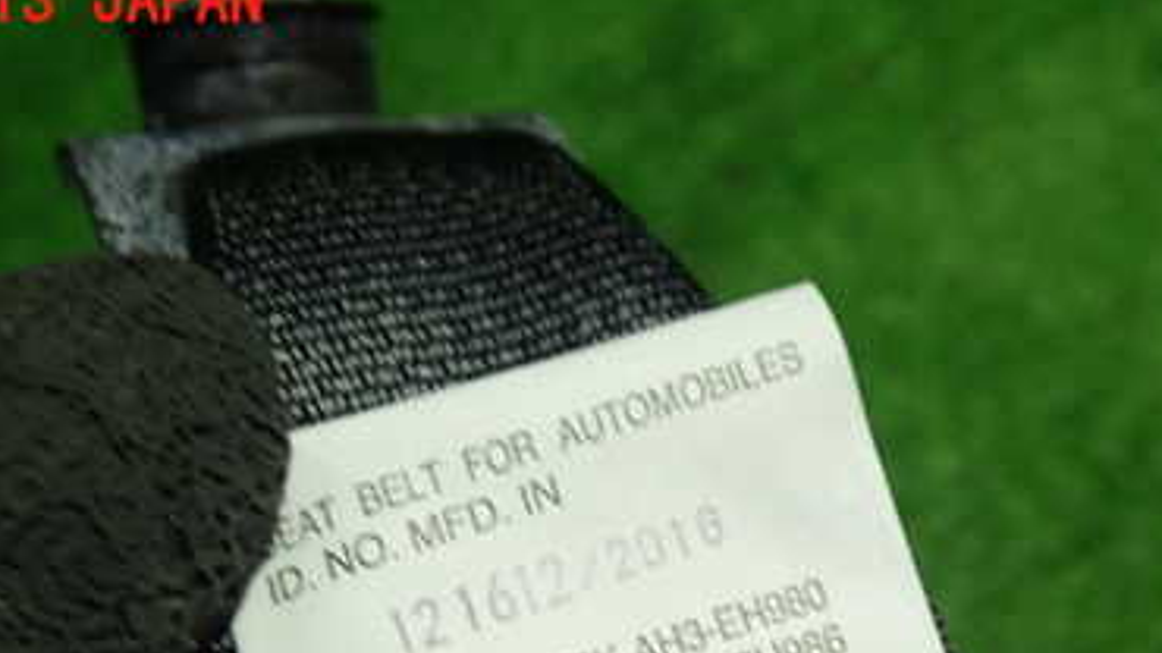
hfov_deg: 39.1
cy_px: 669
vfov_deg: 21.7
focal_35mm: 53
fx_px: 1633
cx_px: 634
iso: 200
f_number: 2.3
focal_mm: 5.4
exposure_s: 1/60
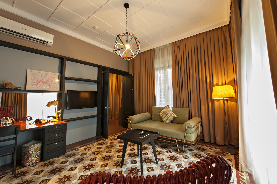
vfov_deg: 81.1
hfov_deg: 104.3
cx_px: 138
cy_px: 92
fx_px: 108
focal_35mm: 14
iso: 100
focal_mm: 14
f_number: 7.1
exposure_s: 2
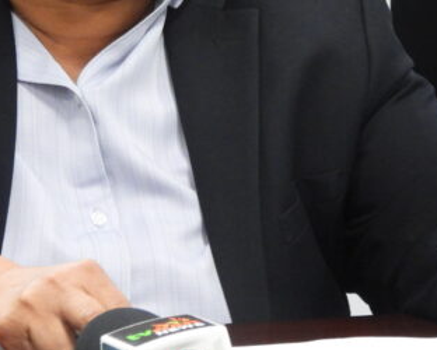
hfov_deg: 4.0
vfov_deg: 3.2
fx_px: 6212
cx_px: 256
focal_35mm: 480
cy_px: 34
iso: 800
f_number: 4.5
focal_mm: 35.7
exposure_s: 1/15
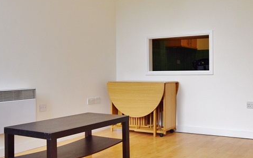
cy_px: 73
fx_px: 269
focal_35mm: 39
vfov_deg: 32.8
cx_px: 182
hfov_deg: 48.9
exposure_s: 1/100
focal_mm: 10
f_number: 5
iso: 400
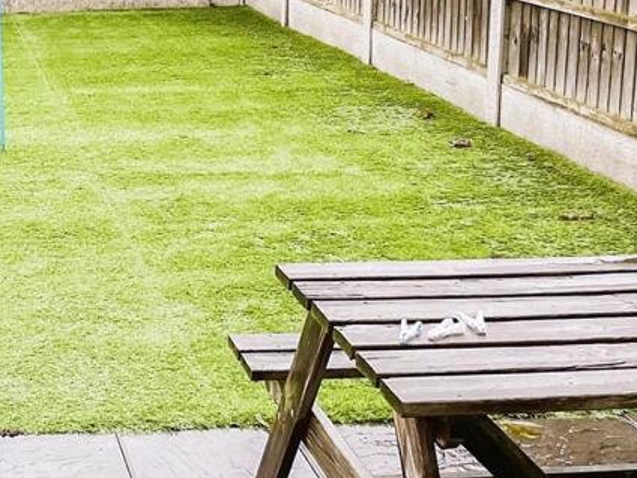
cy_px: 83
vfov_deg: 20.7
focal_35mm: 70
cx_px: -2
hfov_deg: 26.3
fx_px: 1288
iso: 20
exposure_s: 1/120
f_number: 1.8
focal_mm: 3
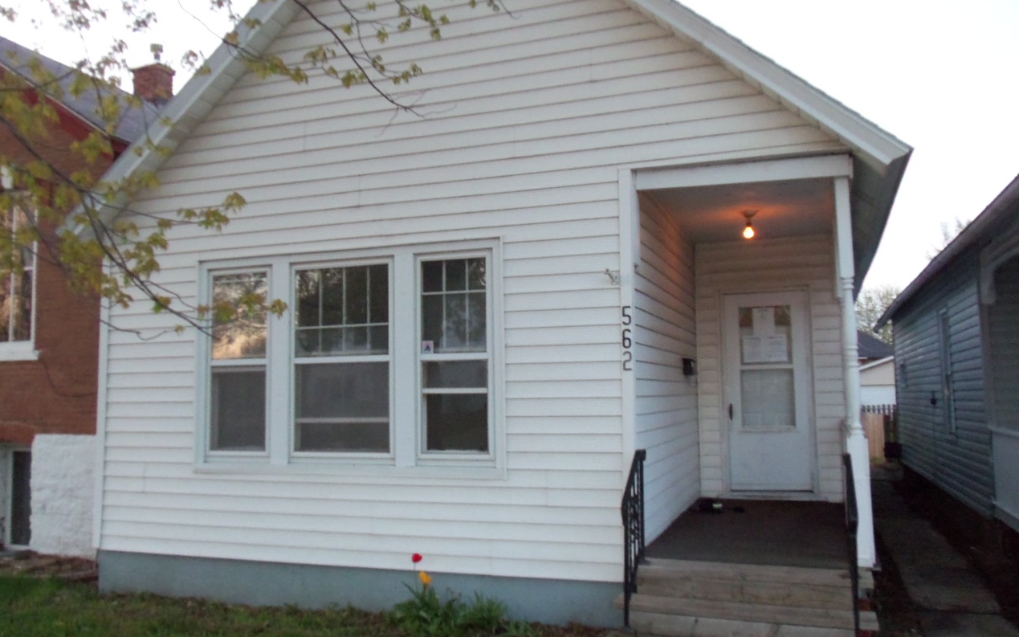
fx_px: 861
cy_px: 337
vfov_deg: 40.6
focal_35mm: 31
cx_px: 510
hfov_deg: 61.2
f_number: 3.4
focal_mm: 5.2
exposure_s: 1/30
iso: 250
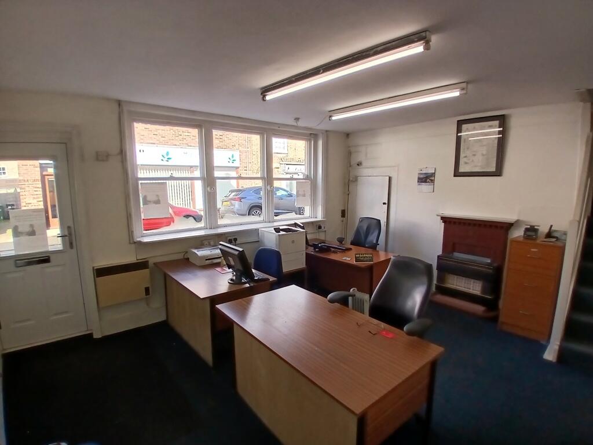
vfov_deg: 74.7
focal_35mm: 17
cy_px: 222
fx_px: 291
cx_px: 296
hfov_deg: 91.0
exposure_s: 1/139
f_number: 2.2
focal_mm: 1.4
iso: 50
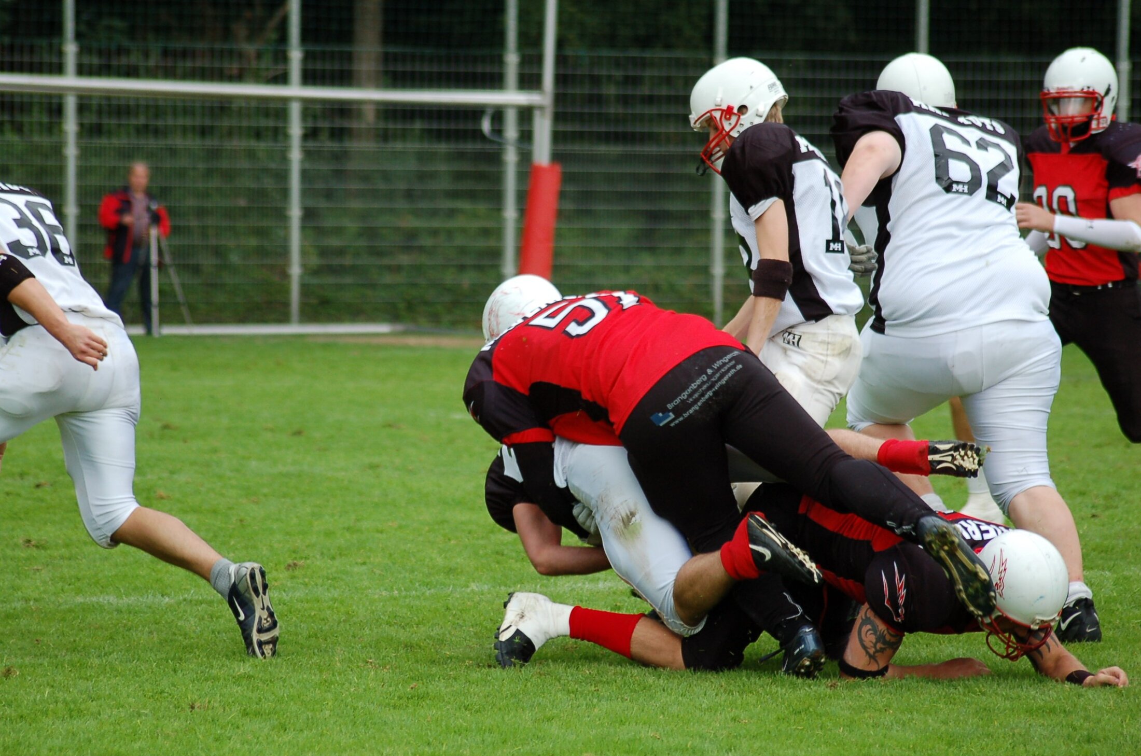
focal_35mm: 202
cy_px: 378
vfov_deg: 6.8
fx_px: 6406
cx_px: 570
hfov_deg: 10.2
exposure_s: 1/500
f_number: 4.5
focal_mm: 135
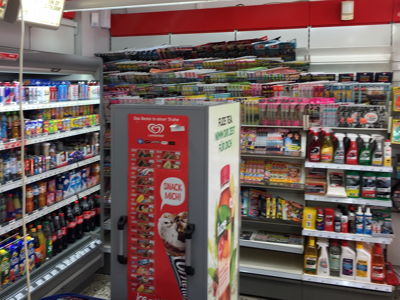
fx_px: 451
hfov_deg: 47.7
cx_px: 168
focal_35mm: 39
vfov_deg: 36.6
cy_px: 109
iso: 25
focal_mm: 4.15
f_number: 2.2
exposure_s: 1/50
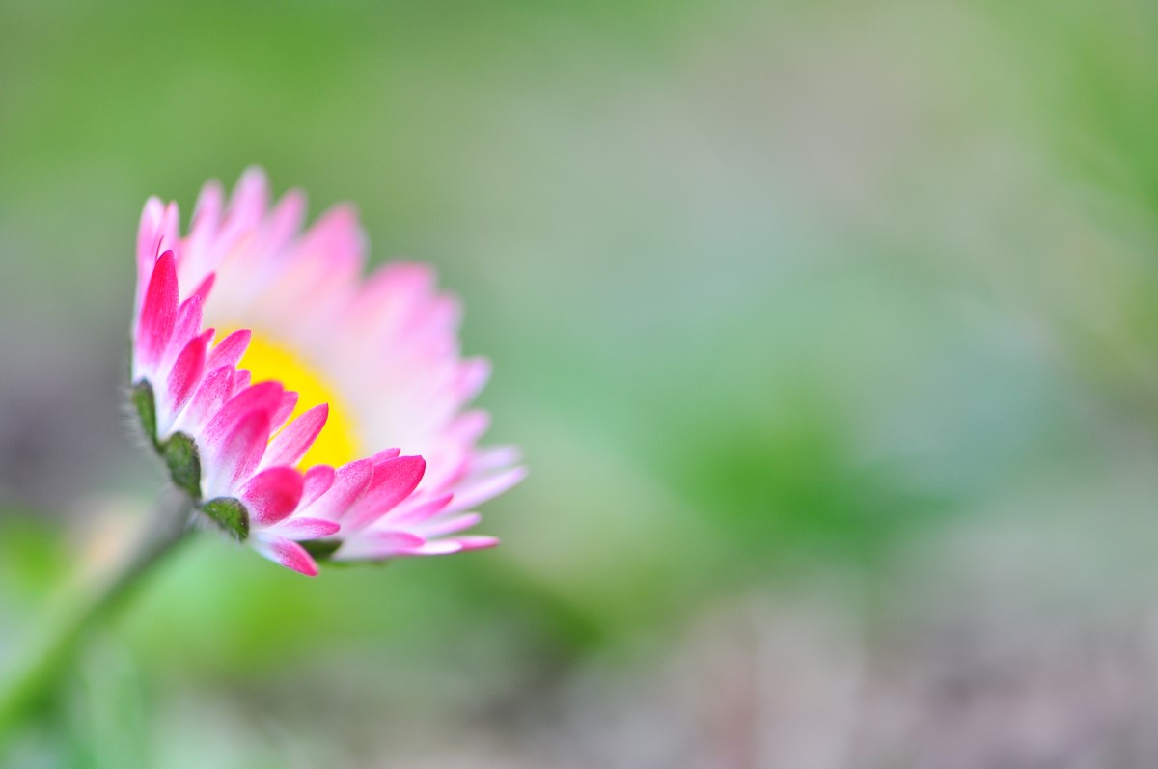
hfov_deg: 13.1
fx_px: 5060
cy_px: 384
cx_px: 579
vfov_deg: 8.7
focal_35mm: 158
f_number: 3.5
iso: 200
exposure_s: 1/40
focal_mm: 105
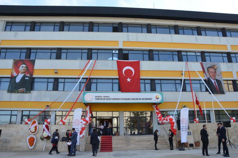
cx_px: 119
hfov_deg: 67.5
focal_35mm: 27
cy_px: 79
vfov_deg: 47.7
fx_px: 178
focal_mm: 18
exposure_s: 1/200
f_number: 7.1
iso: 200
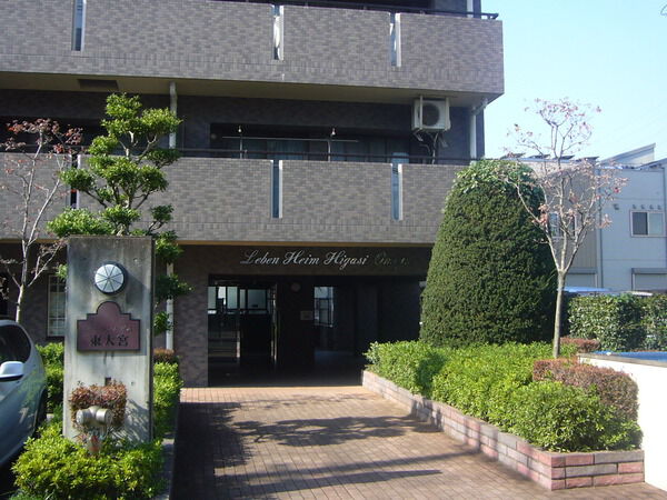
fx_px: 790
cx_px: 334
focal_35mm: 41
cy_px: 250
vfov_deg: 35.1
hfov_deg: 45.8
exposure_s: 1/500
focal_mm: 4.9
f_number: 2.9
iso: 80
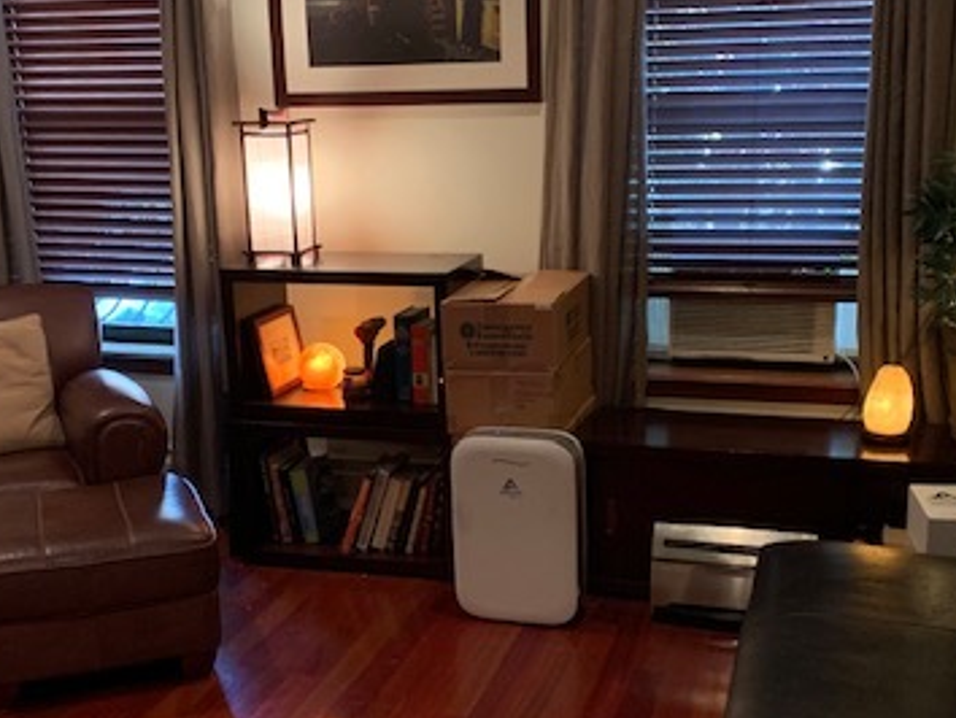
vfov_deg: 30.8
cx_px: 478
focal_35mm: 47
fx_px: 1299
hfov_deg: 40.4
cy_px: 443
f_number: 1.8
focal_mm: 4.25
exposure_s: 1/30
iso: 640
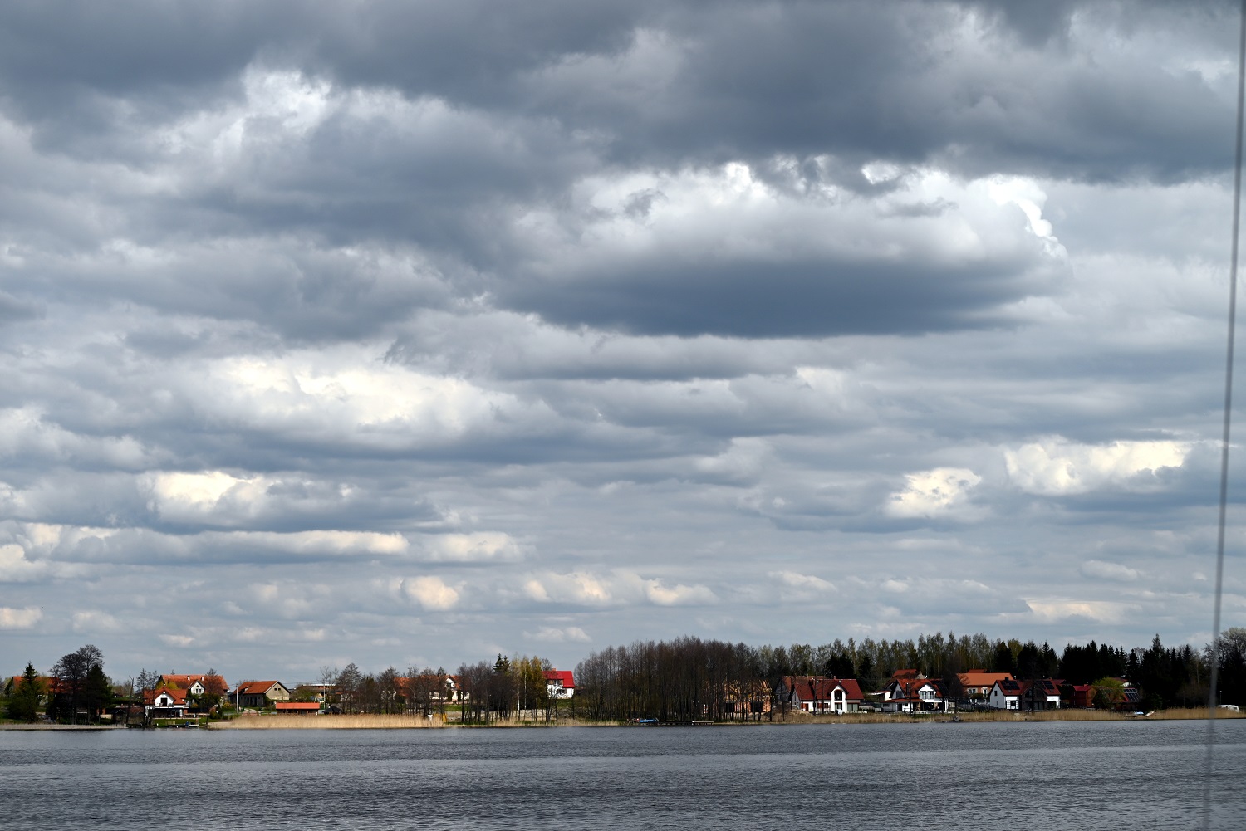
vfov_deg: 18.2
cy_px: 416
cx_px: 623
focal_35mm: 75
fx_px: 2596
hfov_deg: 27.0
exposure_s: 1/800
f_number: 7.1
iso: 100
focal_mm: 75
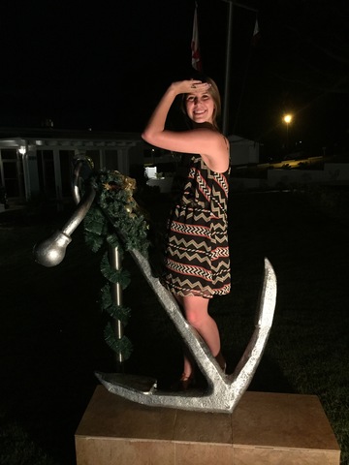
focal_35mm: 29
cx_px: 174
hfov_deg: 48.2
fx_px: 390
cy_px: 232
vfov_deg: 61.7
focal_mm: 4.15
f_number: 2.2
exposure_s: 1/30
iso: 250
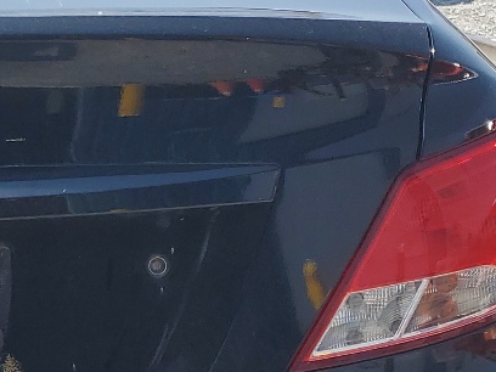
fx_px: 1462
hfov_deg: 18.2
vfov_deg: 14.5
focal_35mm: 102
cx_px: -113
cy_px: 270
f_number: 1.5
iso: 50
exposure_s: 1/2000
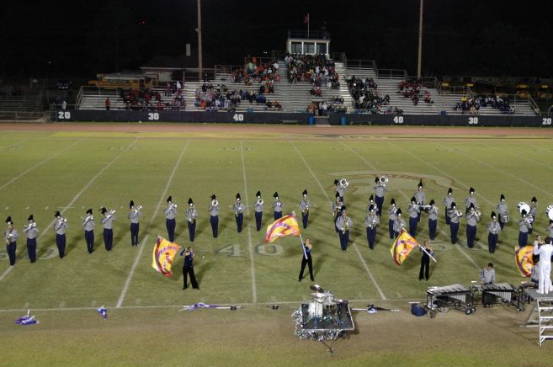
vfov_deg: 25.0
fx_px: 825
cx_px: 392
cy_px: 215
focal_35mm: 54
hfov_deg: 36.5
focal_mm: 23
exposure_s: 1/60
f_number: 2.8
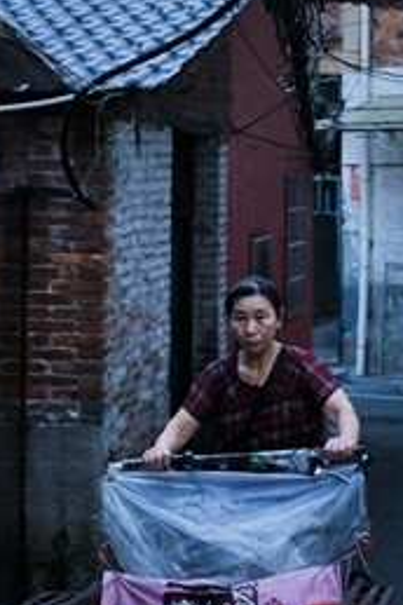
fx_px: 1562
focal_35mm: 93
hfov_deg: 14.7
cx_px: 295
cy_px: 141
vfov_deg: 21.7
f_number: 5.6
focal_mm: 40
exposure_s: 1/320
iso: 2000
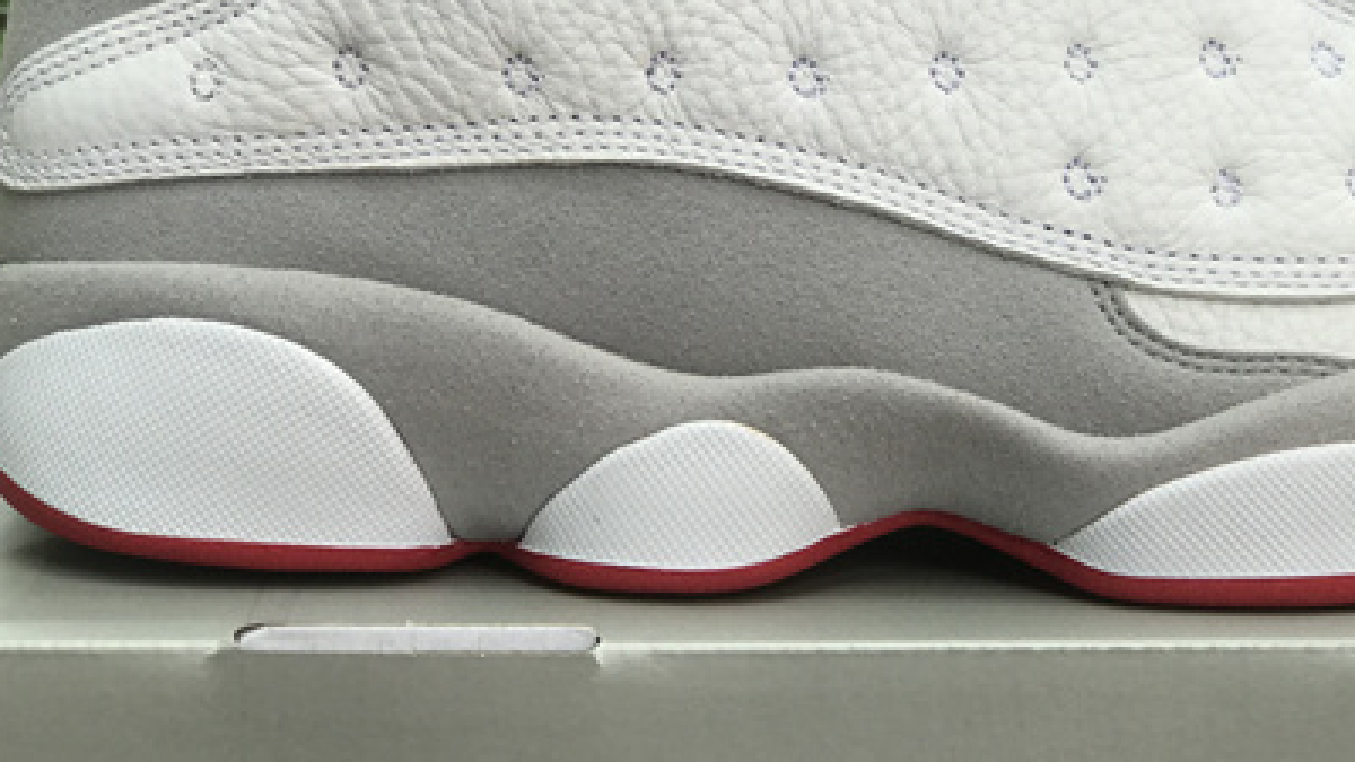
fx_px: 4132
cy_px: 134
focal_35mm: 115
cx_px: 935
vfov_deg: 10.5
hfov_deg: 18.6
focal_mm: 6.6
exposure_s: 1/149
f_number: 2.8
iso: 20
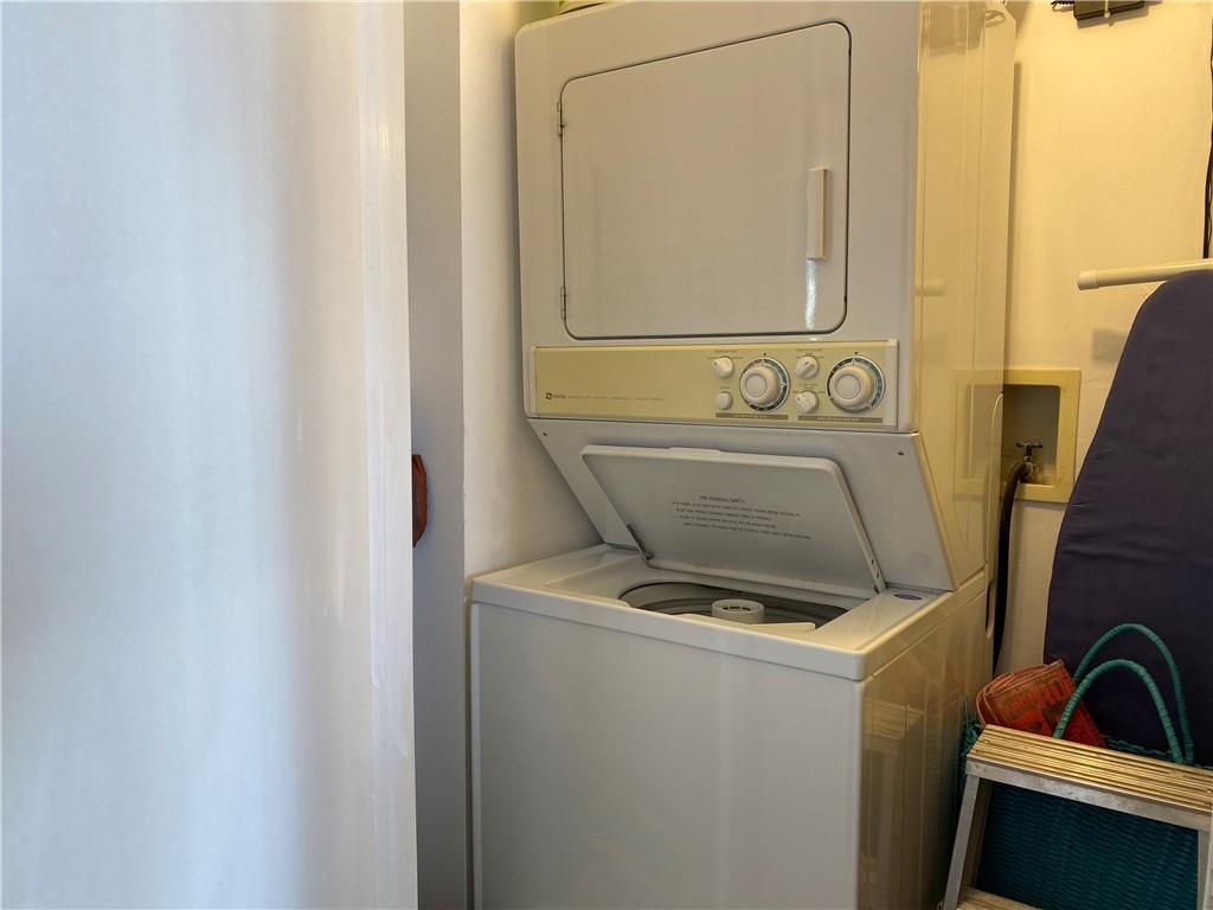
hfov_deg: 67.3
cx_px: 606
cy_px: 455
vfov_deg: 53.1
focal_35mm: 26
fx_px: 911
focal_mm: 4.25
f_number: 1.8
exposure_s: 1/60
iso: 64
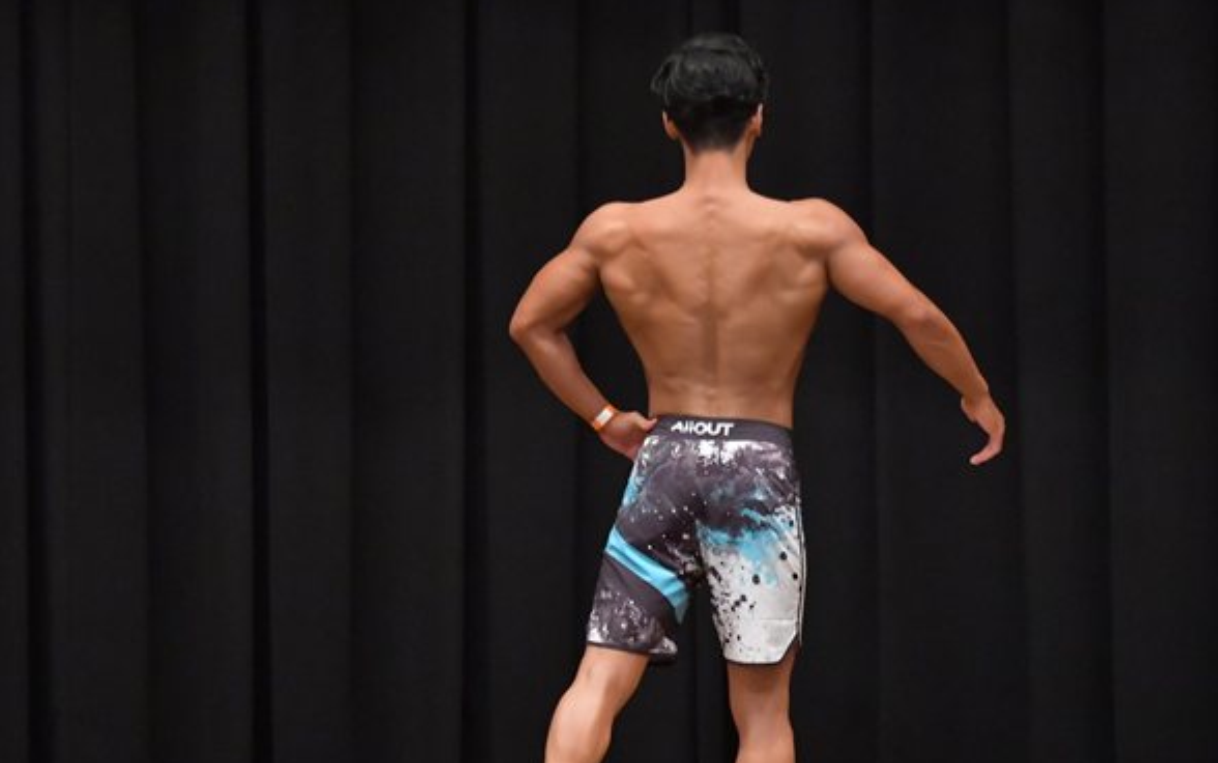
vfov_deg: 4.4
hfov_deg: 6.9
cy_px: 514
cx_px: 668
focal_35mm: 302
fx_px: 10029
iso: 6400
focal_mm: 150
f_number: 5.6
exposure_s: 1/400
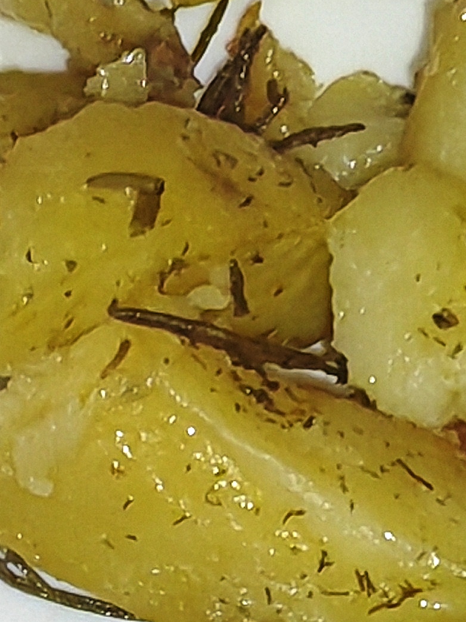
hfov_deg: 13.8
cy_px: 796
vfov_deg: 17.5
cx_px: 0
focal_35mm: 106
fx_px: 1903
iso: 400
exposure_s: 1/51
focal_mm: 1.82
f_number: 2
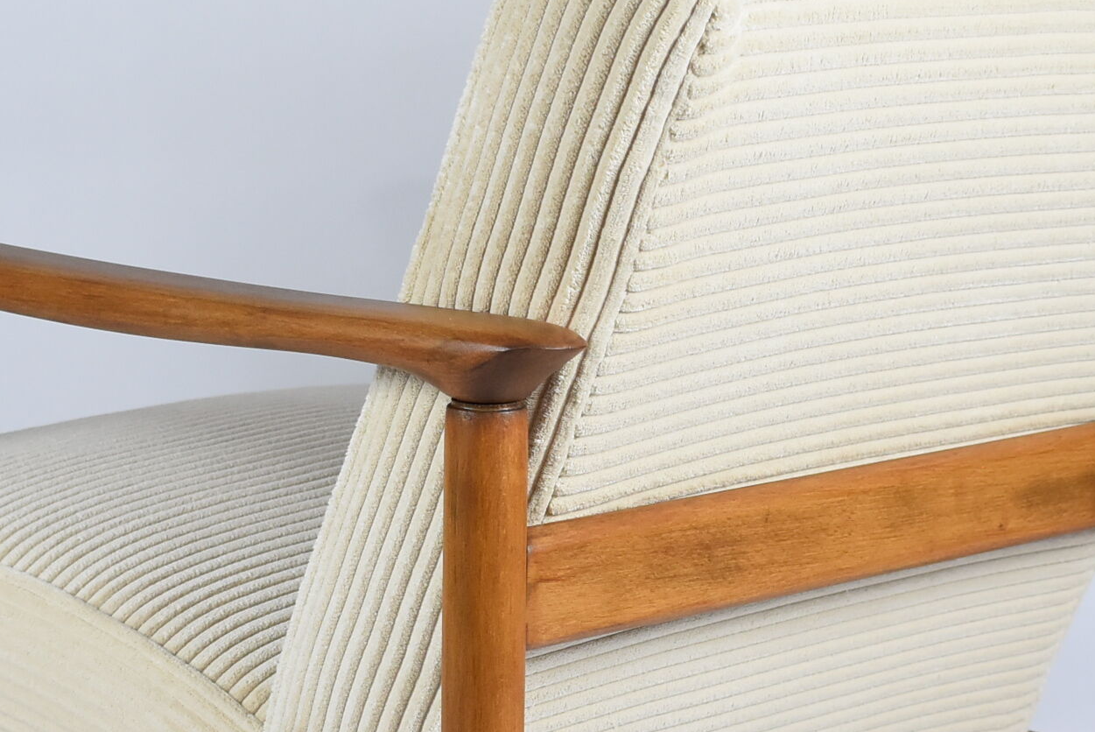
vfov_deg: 11.2
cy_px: 593
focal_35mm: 122
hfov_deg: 16.8
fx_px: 3713
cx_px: 497
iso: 800
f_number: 5
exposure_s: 1/125
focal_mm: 34
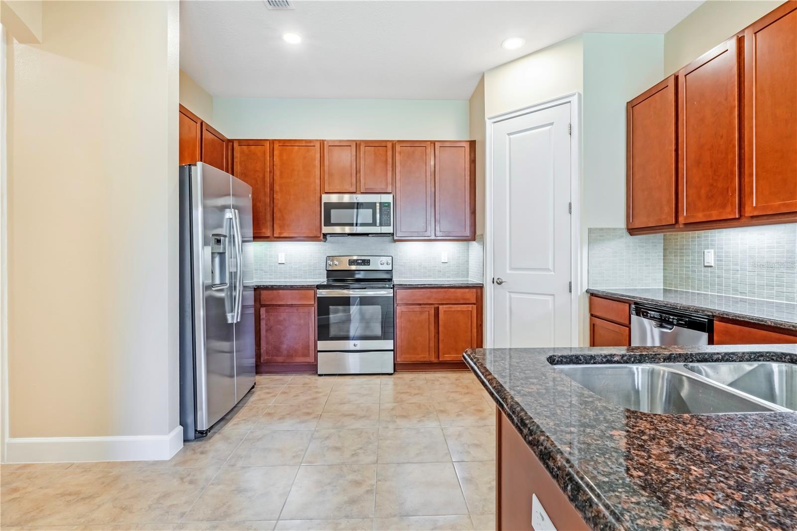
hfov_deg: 95.0
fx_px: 365
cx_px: 398
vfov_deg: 72.0
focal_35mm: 16
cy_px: 266
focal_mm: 11
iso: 250
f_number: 9
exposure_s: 1/125
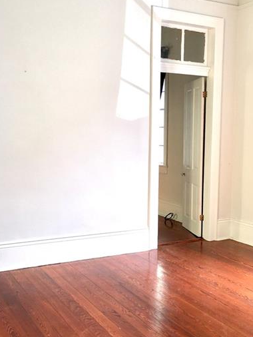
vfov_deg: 42.9
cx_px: 142
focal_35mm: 44
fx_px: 428
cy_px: 188
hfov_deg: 32.9
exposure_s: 1/40
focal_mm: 4.15
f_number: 2.2
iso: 25
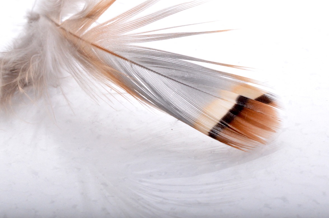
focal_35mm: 173
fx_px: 1579
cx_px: 138
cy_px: 80
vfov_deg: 7.9
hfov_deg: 11.9
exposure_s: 1/200
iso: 1600
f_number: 36
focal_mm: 90
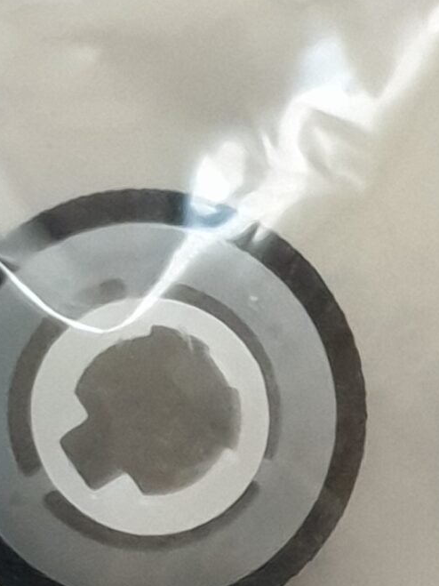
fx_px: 1708
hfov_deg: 14.3
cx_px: 507
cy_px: 631
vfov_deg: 18.8
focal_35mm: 101
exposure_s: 1/50
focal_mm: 4.3
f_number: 1.5
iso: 400
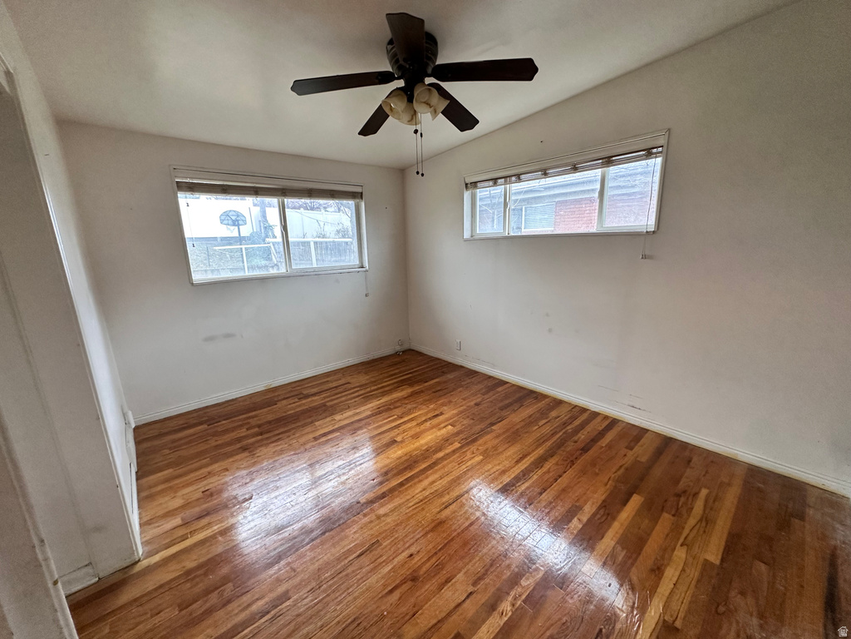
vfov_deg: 85.7
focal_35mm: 14
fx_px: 344
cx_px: 426
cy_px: 320
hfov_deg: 102.1
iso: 160
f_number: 2.2
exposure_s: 1/60
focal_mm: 2.22
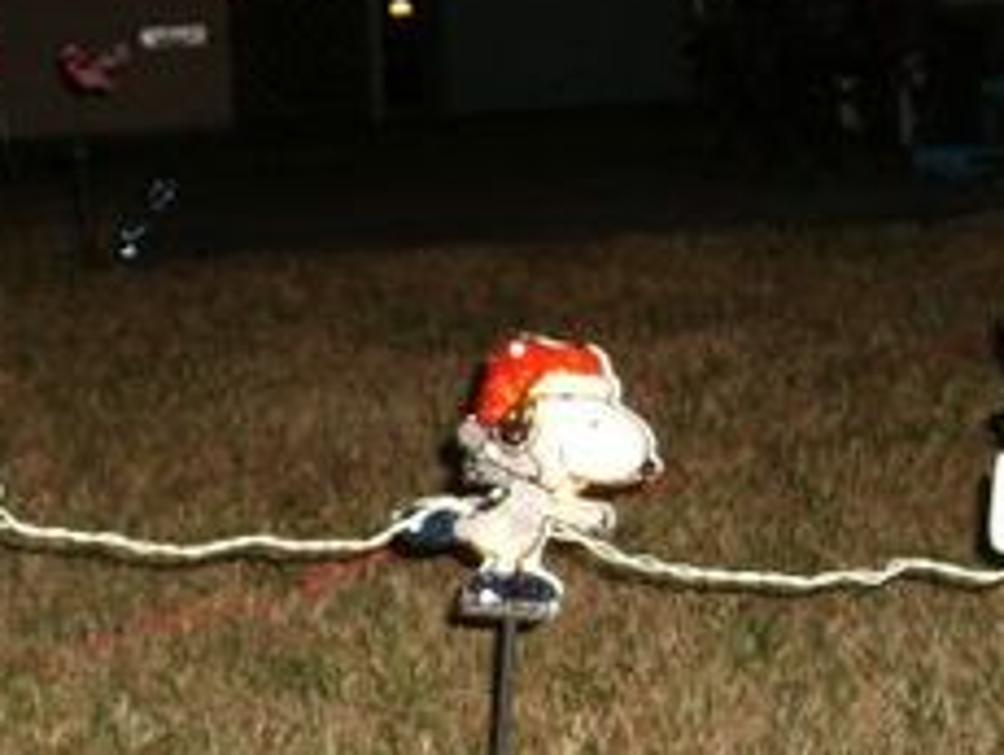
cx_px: 225
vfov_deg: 18.2
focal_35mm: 81
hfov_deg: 23.8
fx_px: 2352
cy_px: 528
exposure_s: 1/45
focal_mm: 5.8
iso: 100
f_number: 2.8
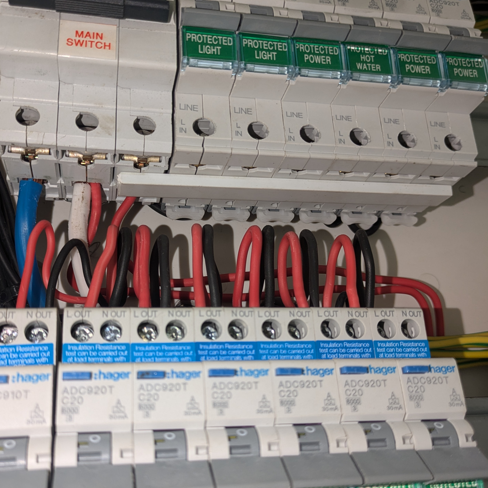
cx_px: 214
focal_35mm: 36
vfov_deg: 46.0
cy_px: 253
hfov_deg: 45.9
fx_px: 574
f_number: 1.89
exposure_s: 1/100
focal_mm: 5.43
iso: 76
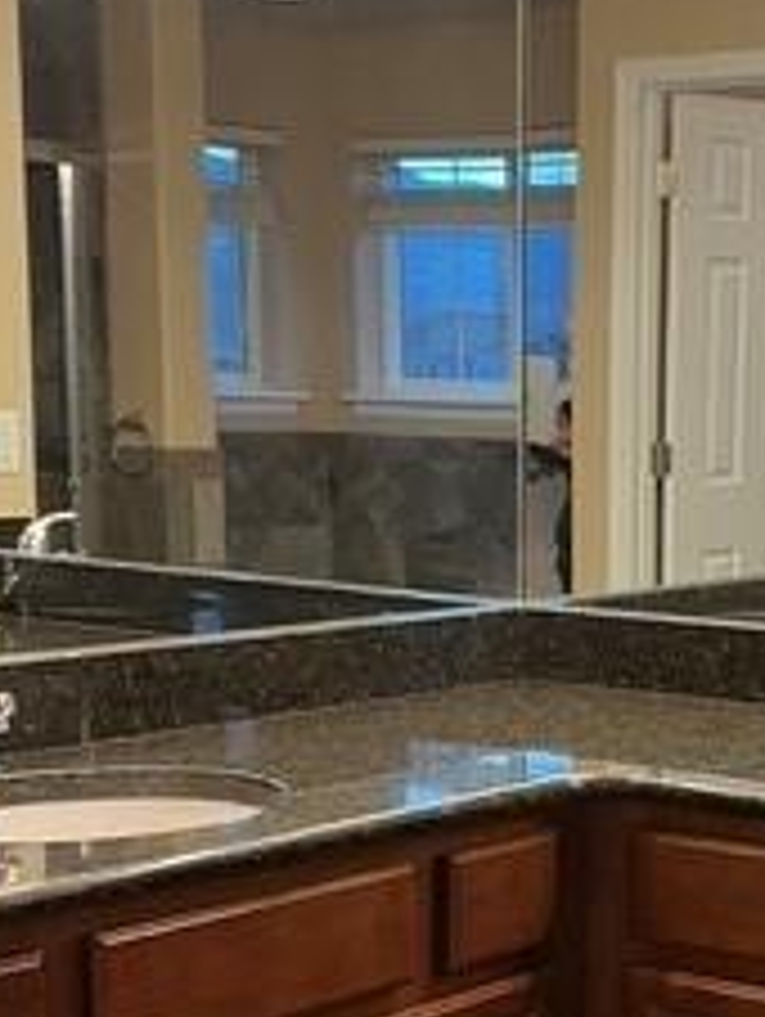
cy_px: 760
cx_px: 729
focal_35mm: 82
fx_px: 2412
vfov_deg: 23.6
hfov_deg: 17.7
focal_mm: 3
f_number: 1.8
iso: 64
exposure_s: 1/50
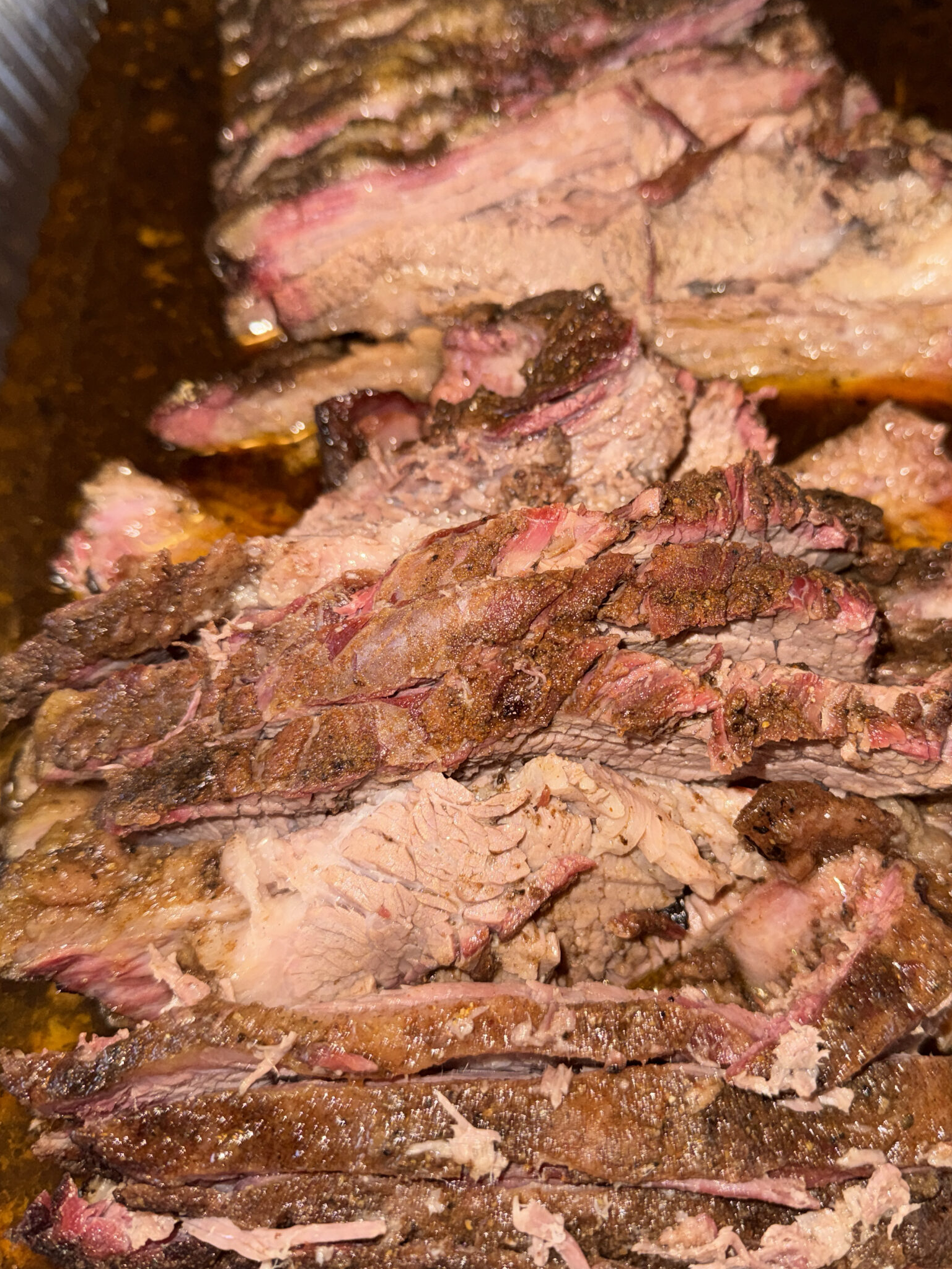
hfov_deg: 46.5
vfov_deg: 59.9
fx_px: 1100
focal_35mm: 30
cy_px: 608
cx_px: 575
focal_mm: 6.76
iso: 64
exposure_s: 1/18
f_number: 1.78
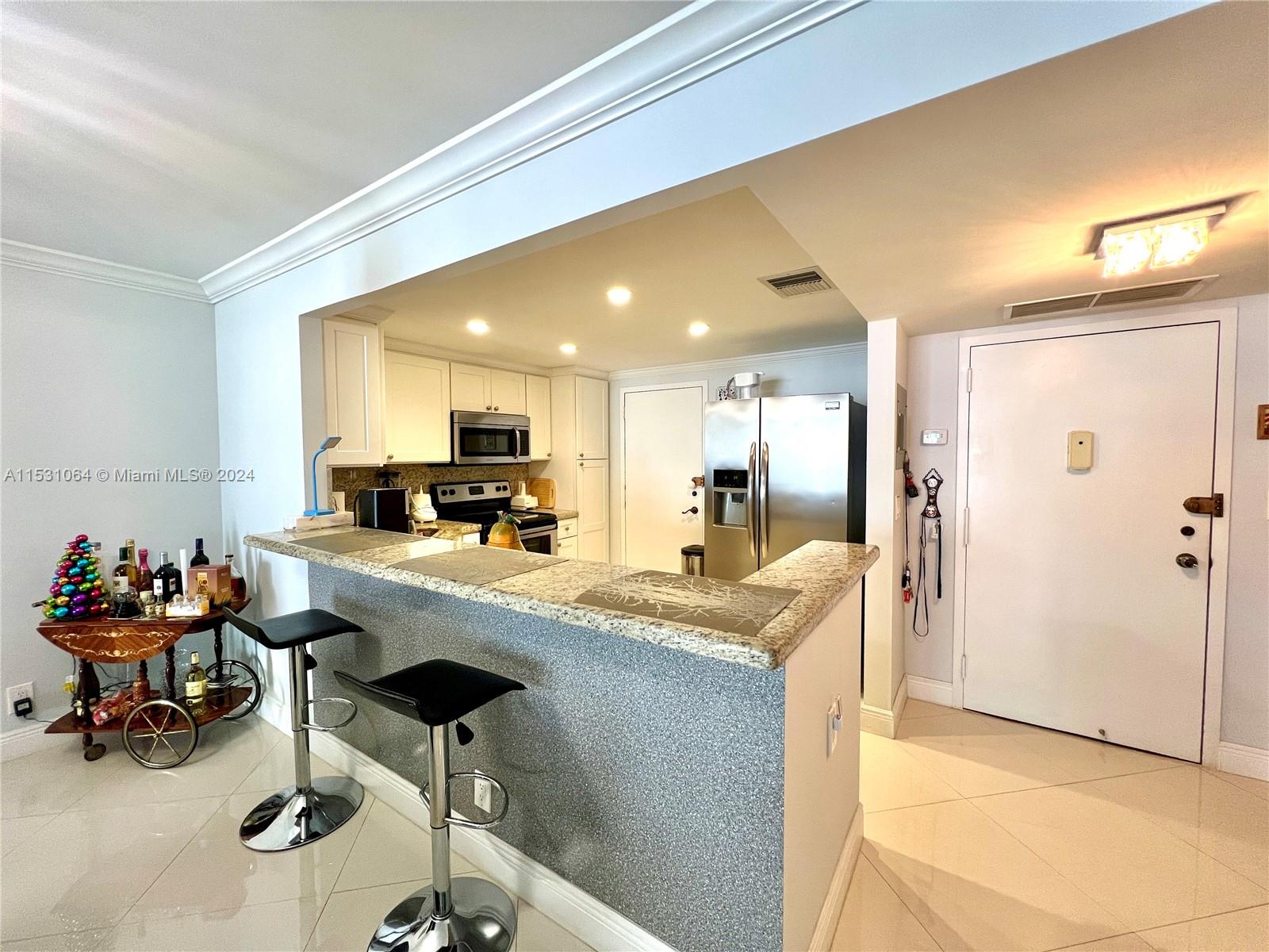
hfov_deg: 106.2
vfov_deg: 89.9
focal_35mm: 13
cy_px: 476
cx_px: 634
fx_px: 477
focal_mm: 1.57
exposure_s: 1/120
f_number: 1.8
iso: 200
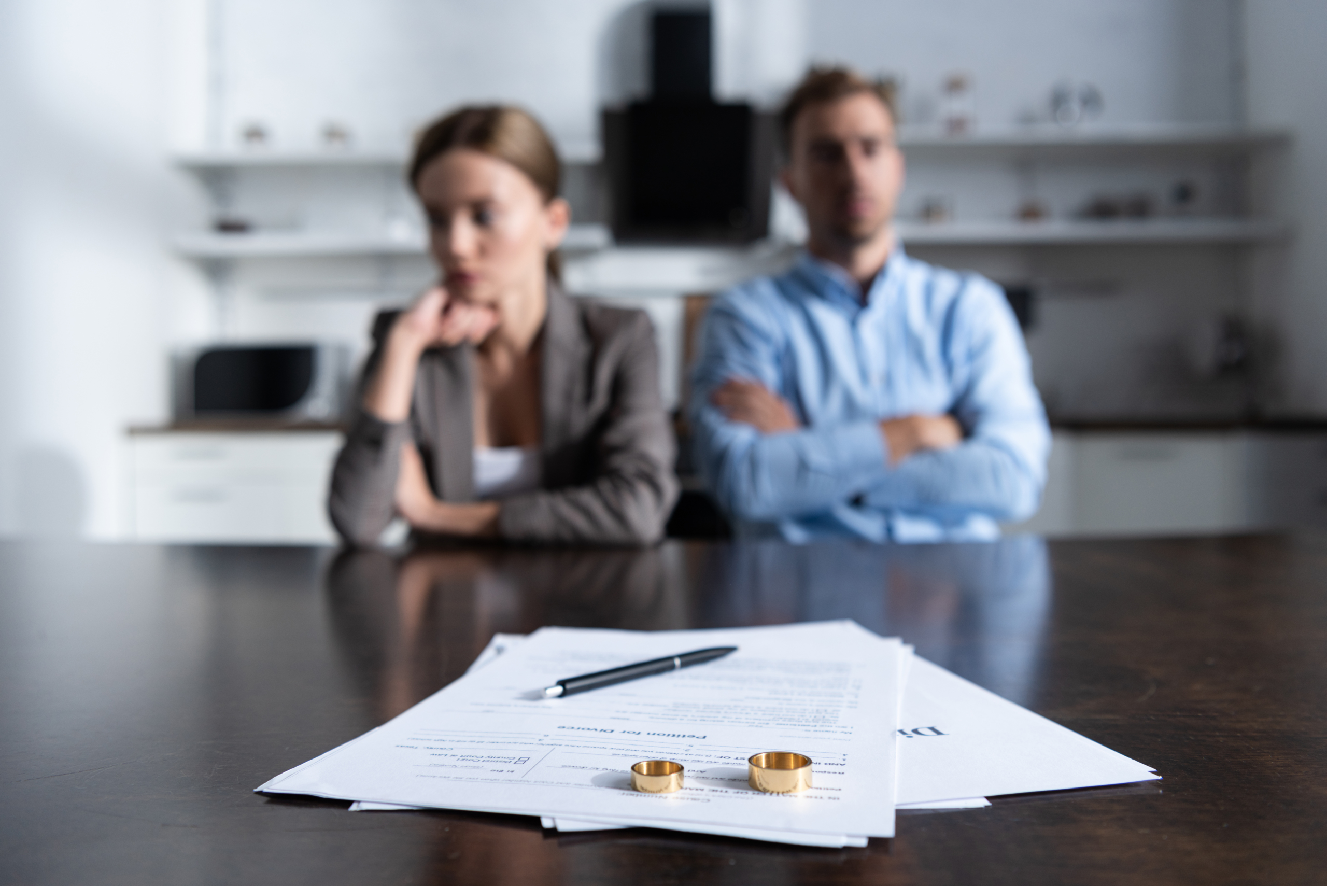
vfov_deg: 42.4
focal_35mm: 31
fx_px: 1143
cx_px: 664
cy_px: 443
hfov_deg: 60.3
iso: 100
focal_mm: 31
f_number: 3.5
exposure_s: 1/200
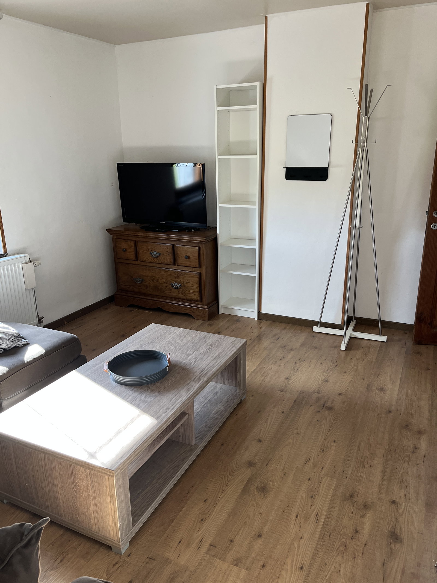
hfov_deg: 53.1
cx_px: 218
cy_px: 292
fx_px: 438
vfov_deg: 67.3
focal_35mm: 26
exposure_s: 1/104
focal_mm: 5.1
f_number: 1.6
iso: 125
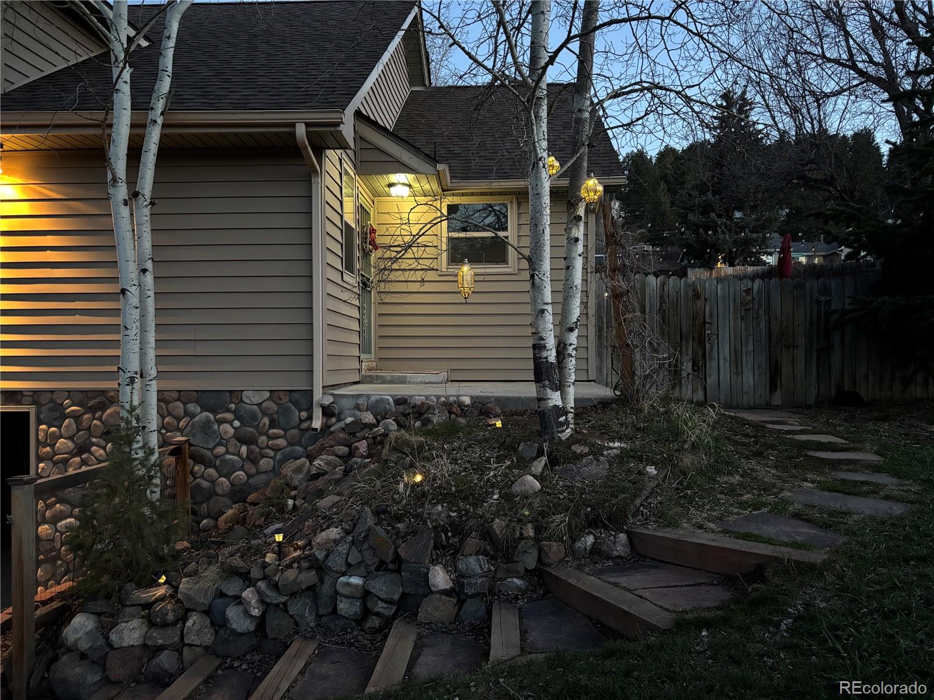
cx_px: 467
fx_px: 702
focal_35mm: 26
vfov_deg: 53.1
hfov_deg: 67.3
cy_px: 350
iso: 1000
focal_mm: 5.96
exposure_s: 1/30
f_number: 1.6
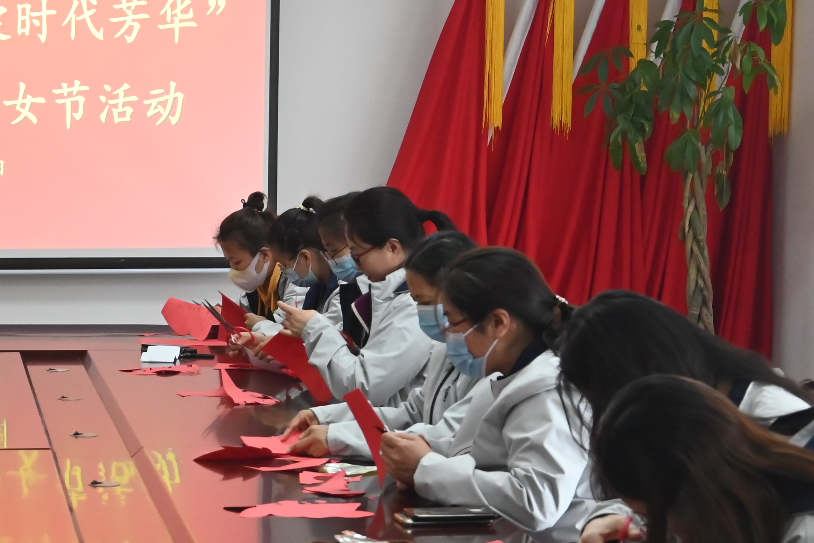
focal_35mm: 95
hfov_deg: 20.4
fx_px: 2158
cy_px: 362
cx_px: -72
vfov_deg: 14.3
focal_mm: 33.5
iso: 2800
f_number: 6.3
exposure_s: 1/100
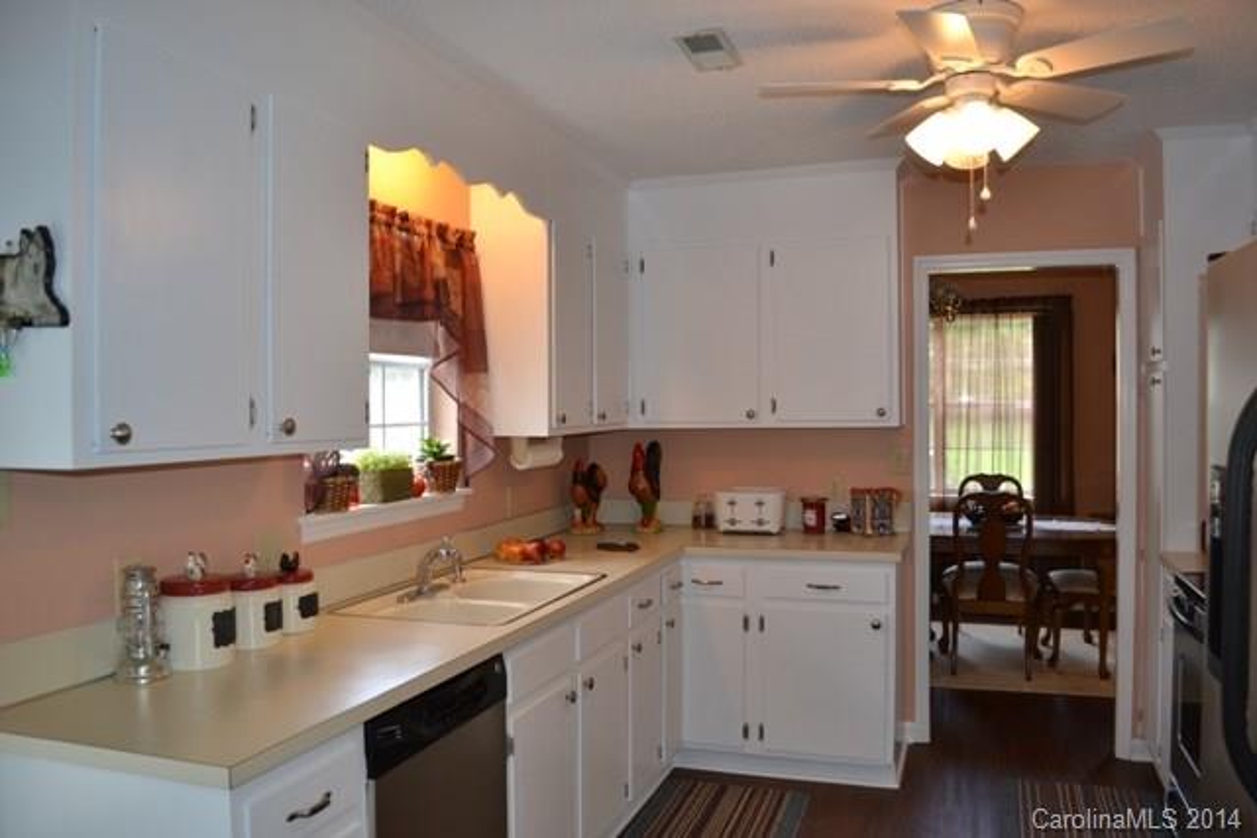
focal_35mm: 27
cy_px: 419
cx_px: 628
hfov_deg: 67.4
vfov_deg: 48.0
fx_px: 943
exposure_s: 1/80
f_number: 4
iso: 400
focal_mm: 18
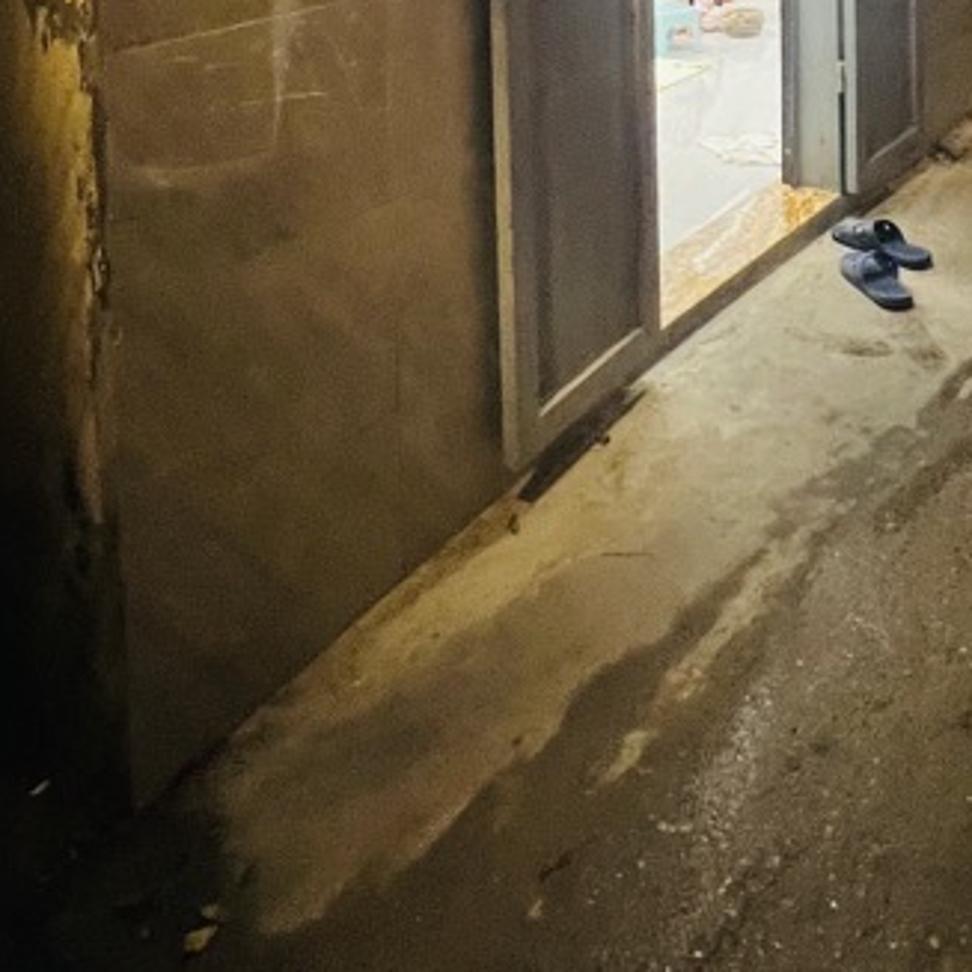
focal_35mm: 36
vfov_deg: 36.3
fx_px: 1144
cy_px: -178
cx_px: 702
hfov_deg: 44.8
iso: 320
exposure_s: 1/50
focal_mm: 1.57
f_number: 1.8
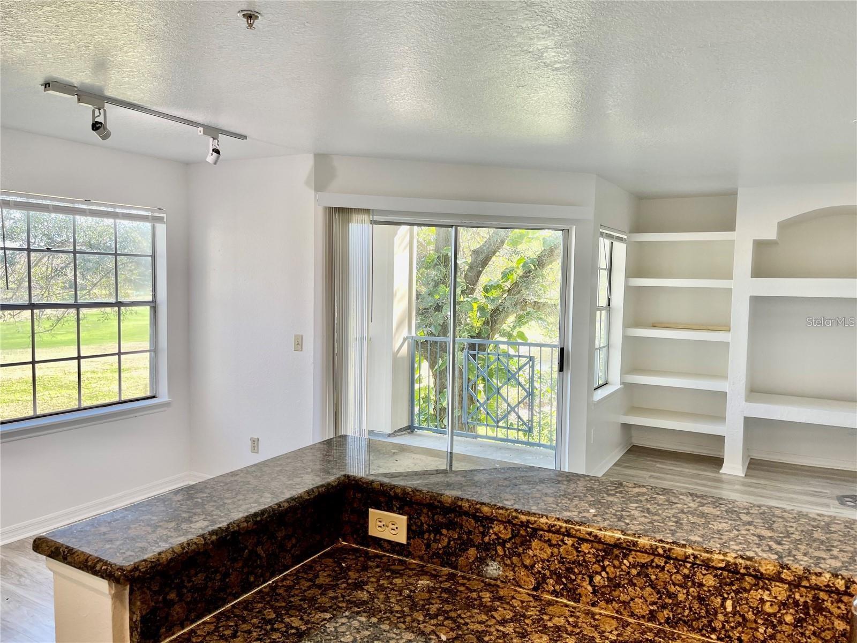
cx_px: 428
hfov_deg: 67.3
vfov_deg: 53.1
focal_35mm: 26
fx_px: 644
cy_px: 322
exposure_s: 1/120
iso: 50
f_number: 1.6
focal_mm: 5.1
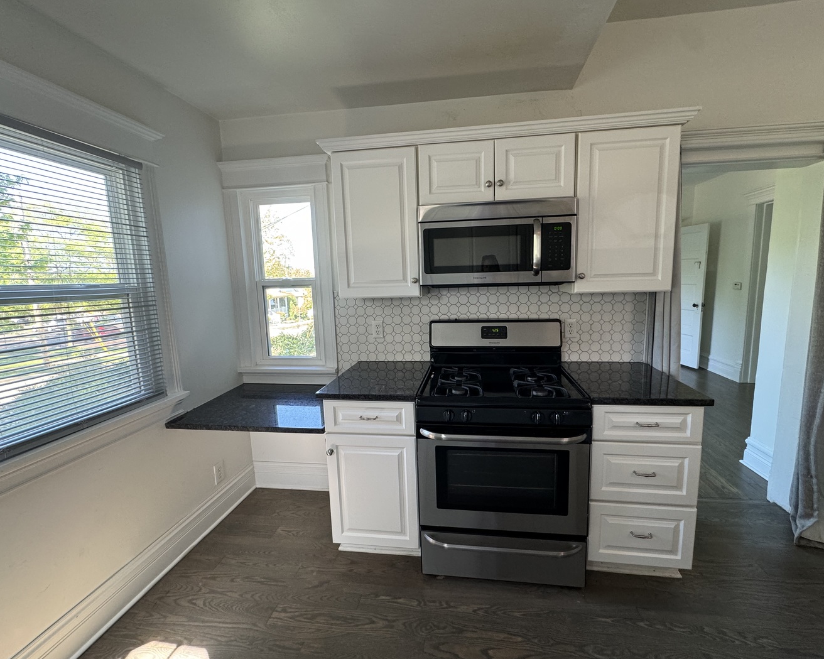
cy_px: 324
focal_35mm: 15
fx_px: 366
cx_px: 426
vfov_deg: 84.0
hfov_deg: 96.8
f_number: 2.2
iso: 200
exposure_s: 1/60
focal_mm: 2.22
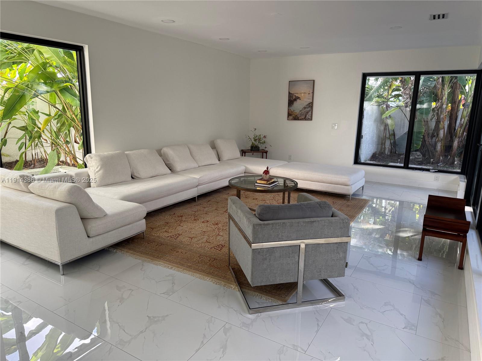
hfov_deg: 71.6
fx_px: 334
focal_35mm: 24
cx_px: 241
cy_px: 180
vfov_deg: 56.8
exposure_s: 1/256
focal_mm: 6.76
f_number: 1.78
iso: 100
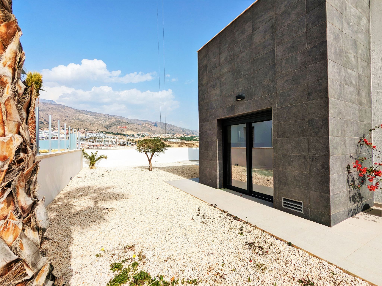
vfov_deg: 78.1
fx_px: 177
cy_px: 143
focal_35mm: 16
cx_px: 191
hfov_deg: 94.5
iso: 51
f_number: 2.2
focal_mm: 2.35
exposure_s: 1/3003
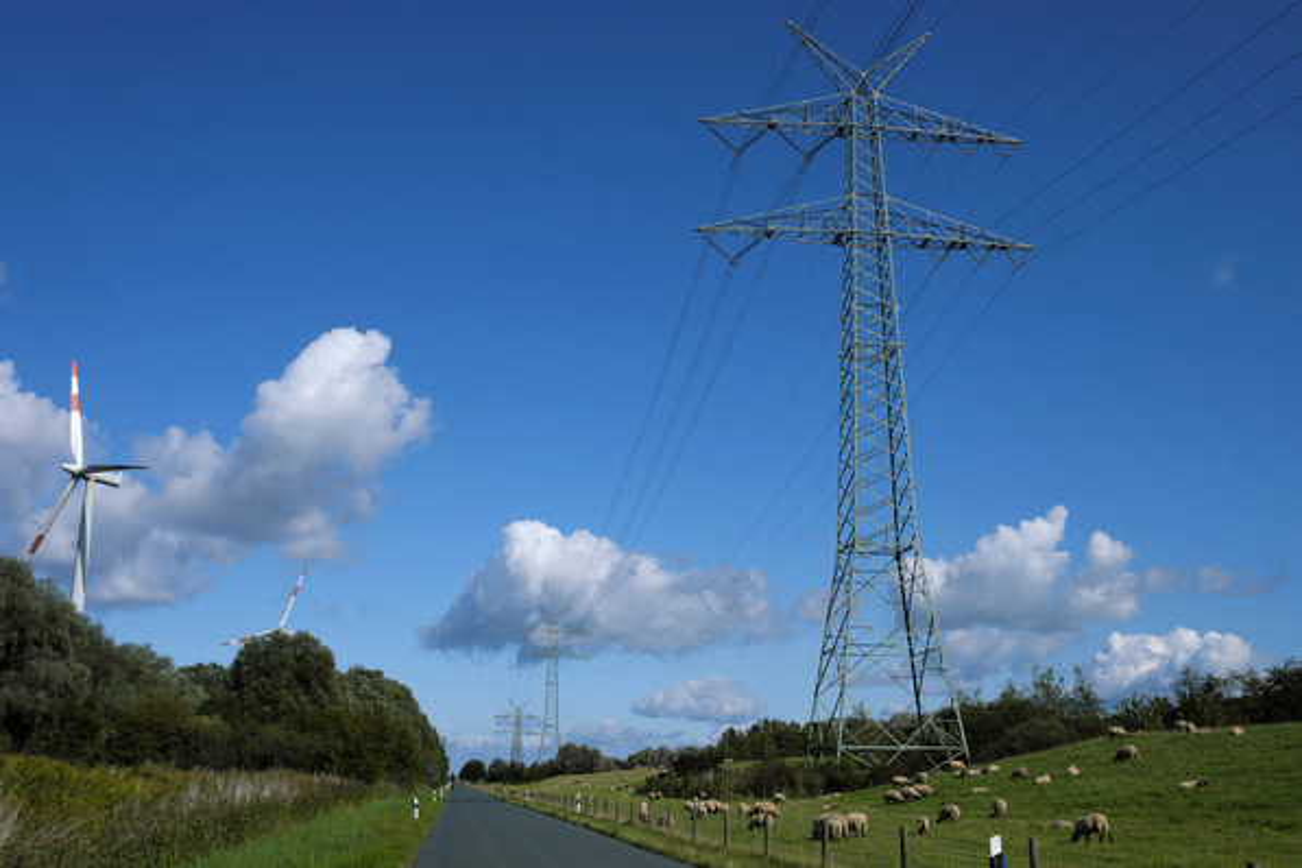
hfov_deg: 54.4
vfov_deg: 37.9
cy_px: 434
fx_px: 1266
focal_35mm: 35
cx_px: 651
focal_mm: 23
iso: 200
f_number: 9
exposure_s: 1/500
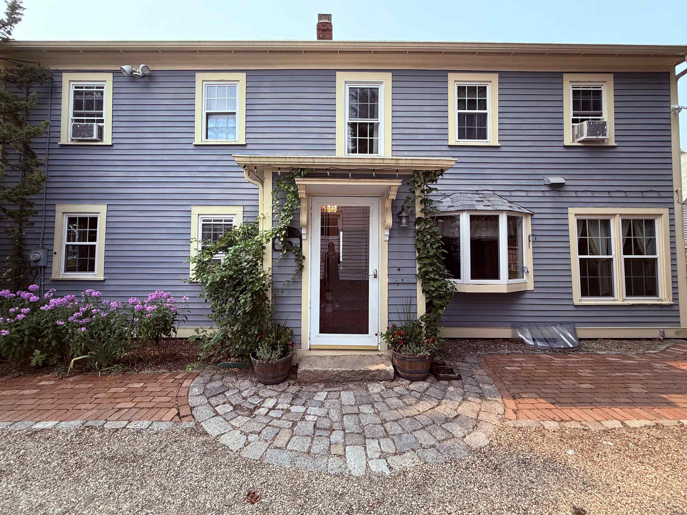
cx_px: 332
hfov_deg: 98.1
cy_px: 241
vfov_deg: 81.6
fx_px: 298
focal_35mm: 15
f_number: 2.2
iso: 50
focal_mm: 2.22
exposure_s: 1/376
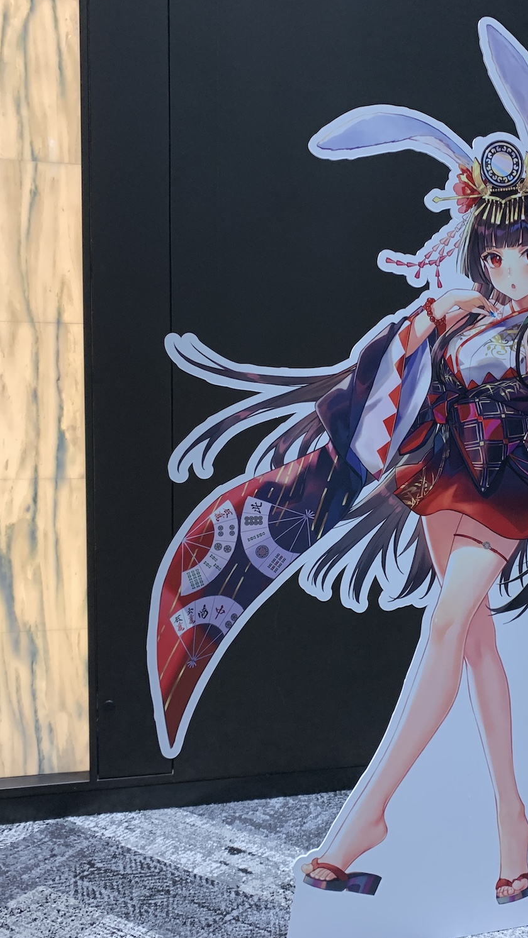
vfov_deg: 52.8
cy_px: 467
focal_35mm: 38
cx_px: 417
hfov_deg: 30.5
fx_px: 946
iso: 100
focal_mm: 4.25
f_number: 1.8
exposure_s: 1/50
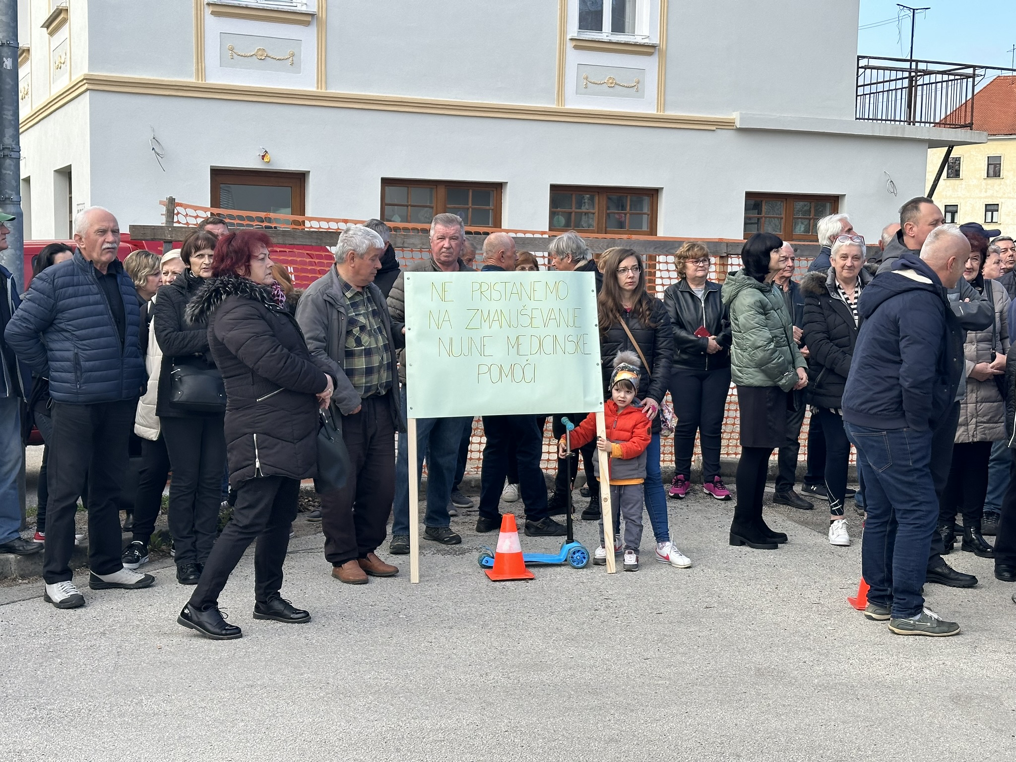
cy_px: 381
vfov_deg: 30.3
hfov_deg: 39.7
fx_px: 1409
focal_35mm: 48
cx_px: 508
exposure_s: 1/816
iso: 64
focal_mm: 6.86
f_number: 1.78
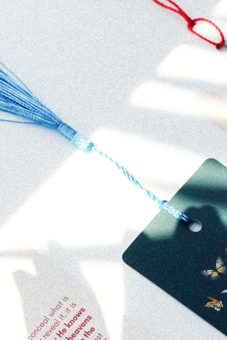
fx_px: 1882
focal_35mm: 199
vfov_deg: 10.2
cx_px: 88
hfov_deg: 6.9
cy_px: 365
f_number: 5
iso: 200
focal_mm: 46
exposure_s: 1/250
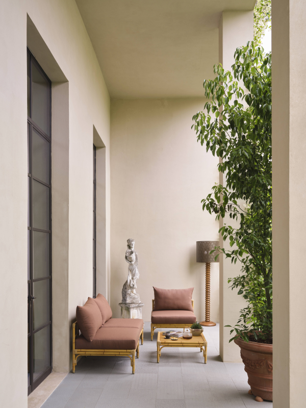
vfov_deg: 56.8
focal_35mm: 32
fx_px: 377
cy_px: 204
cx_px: 153
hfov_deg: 44.2
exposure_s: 1/50
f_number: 8
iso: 400
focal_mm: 40.3
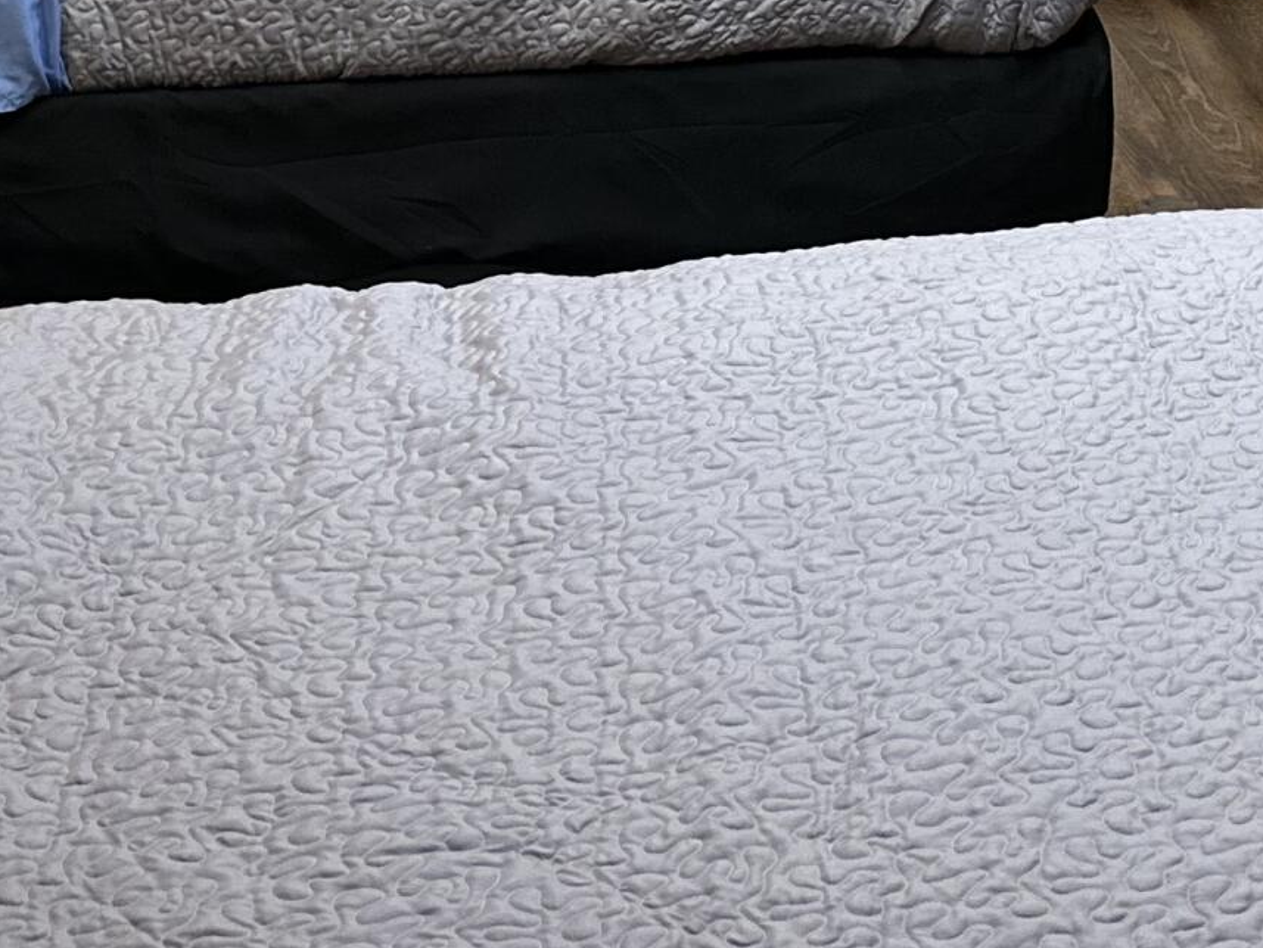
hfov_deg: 23.3
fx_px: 3065
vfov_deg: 15.8
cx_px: 697
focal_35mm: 84
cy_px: -578
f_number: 1.78
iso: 250
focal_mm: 6.86
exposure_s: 1/60
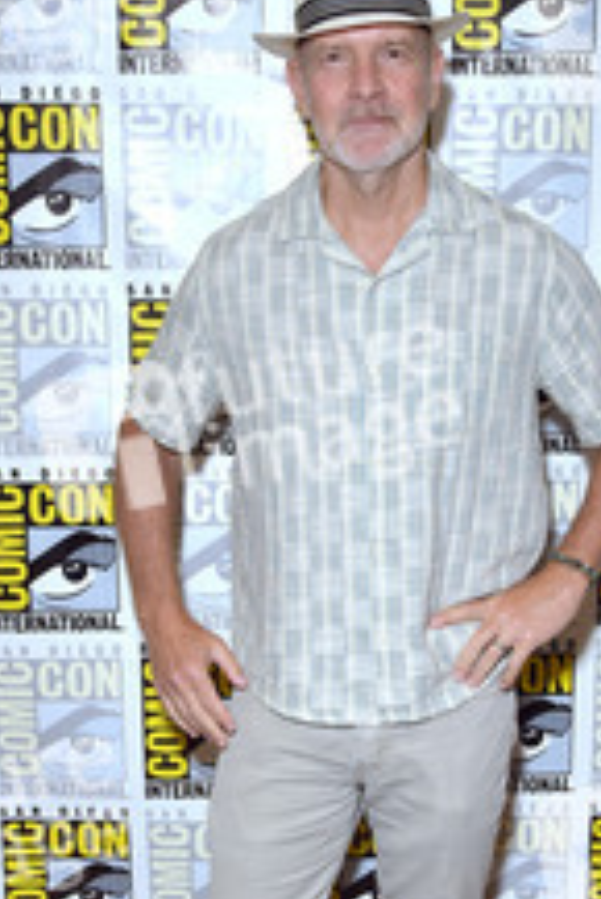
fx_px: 1475
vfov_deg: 33.5
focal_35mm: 59
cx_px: 371
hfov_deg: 23.0
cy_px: 630
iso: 800
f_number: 6.3
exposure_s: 1/250
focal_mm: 32
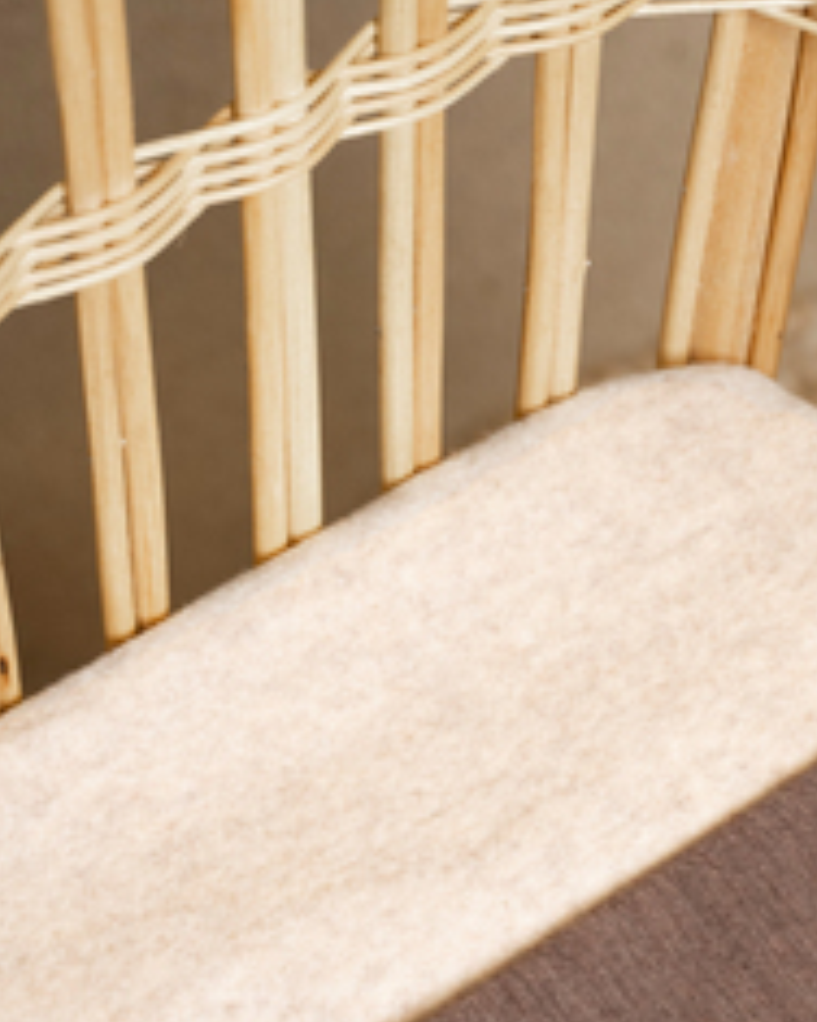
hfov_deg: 9.9
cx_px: 693
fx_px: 4715
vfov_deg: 12.1
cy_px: 1252
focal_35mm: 156
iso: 500
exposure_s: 1/125
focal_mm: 60
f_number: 2.8
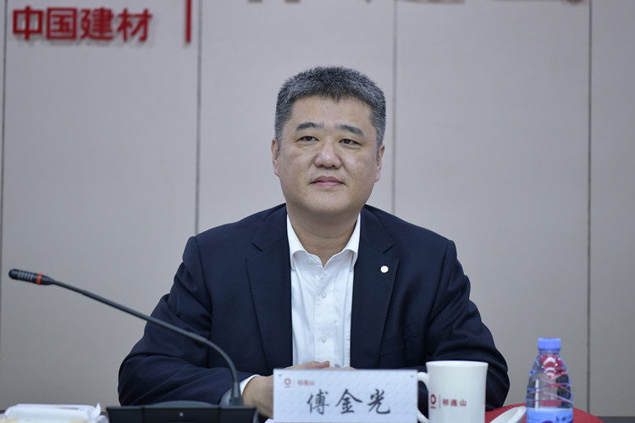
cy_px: 212
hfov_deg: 28.9
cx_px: 318
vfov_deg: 19.4
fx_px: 1234
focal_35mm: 70
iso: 1000
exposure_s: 1/125
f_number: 3.2
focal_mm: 70
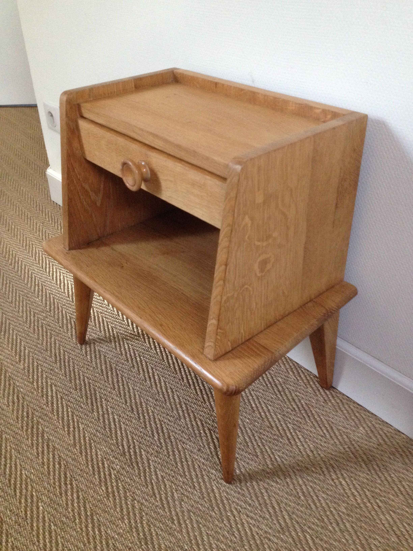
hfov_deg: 40.7
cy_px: 276
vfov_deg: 52.6
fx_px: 557
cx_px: 206
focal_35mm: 35
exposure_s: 1/20
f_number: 2.4
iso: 320
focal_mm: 4.28
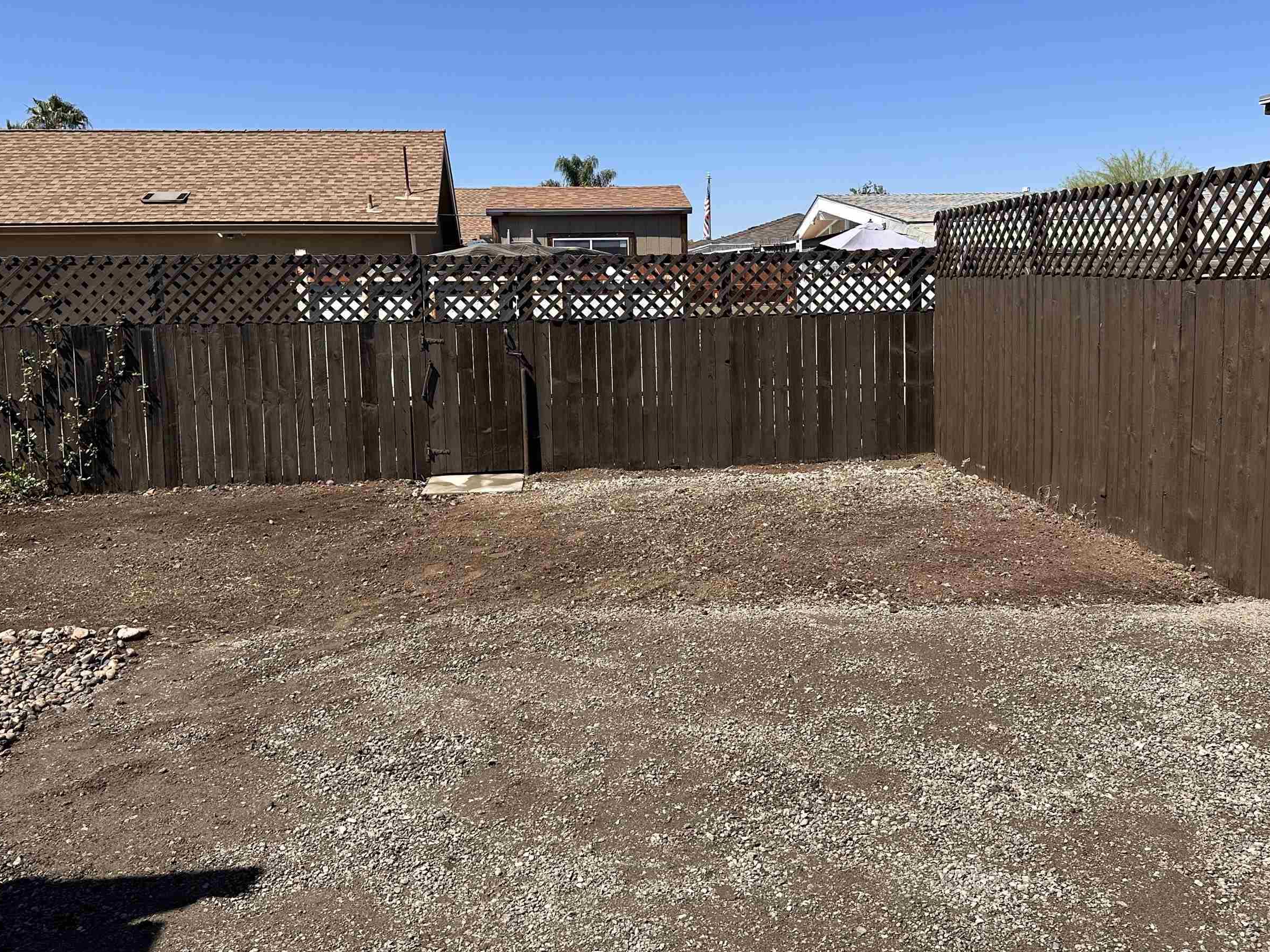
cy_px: 435
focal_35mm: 31
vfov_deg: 45.4
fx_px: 1137
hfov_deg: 58.3
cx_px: 669
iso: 80
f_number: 1.78
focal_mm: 6.86
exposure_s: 1/4016
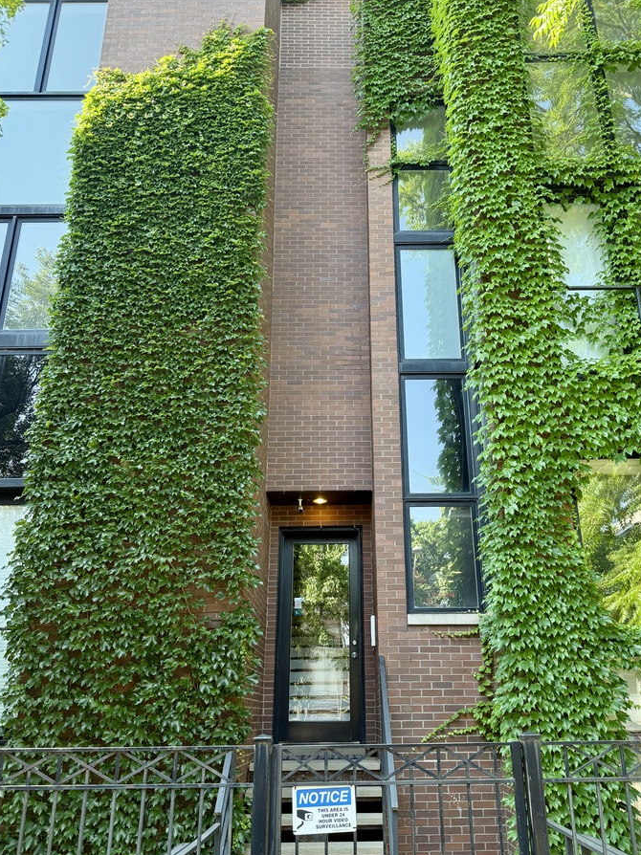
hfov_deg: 48.1
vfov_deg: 61.7
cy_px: 442
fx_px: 716
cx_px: 360
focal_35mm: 29
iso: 100
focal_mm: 6.76
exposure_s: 1/263
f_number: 1.78
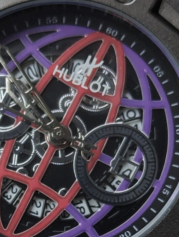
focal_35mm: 167
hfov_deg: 8.9
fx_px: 1149
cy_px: 182
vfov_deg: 11.8
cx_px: 41
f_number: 1.85
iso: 97
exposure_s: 1/203
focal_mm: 6.81
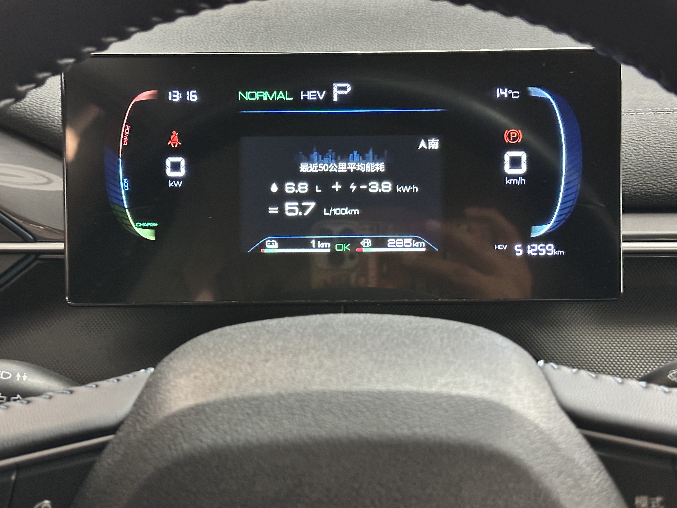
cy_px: 254
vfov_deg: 30.3
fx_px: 939
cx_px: 338
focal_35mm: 48
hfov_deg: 39.7
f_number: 1.78
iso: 640
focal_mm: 6.86
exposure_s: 1/25
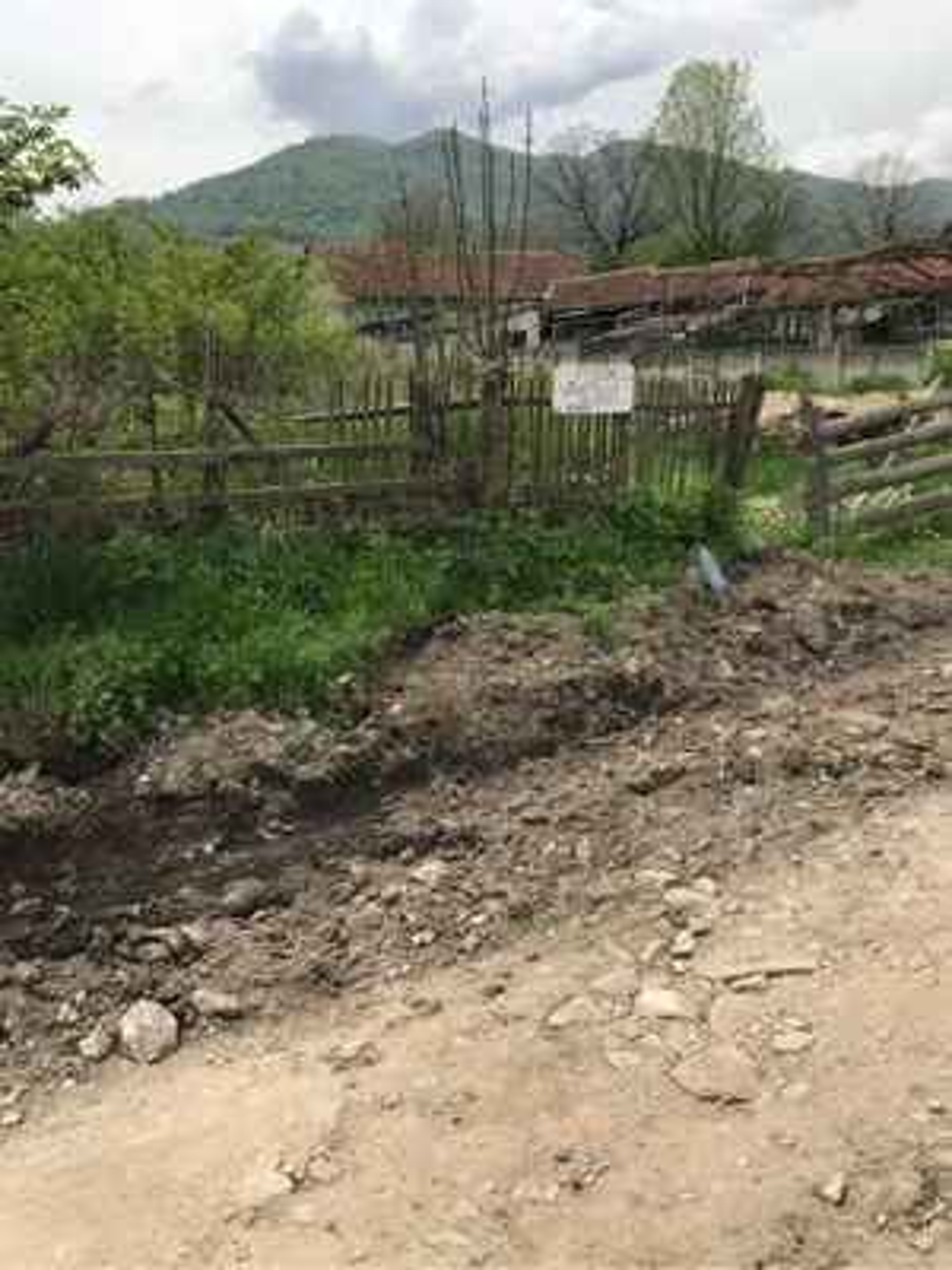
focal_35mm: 28
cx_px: 476
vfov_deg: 63.4
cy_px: 635
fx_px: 1027
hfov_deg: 49.7
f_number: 1.8
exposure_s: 1/2283
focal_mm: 3.99
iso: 20
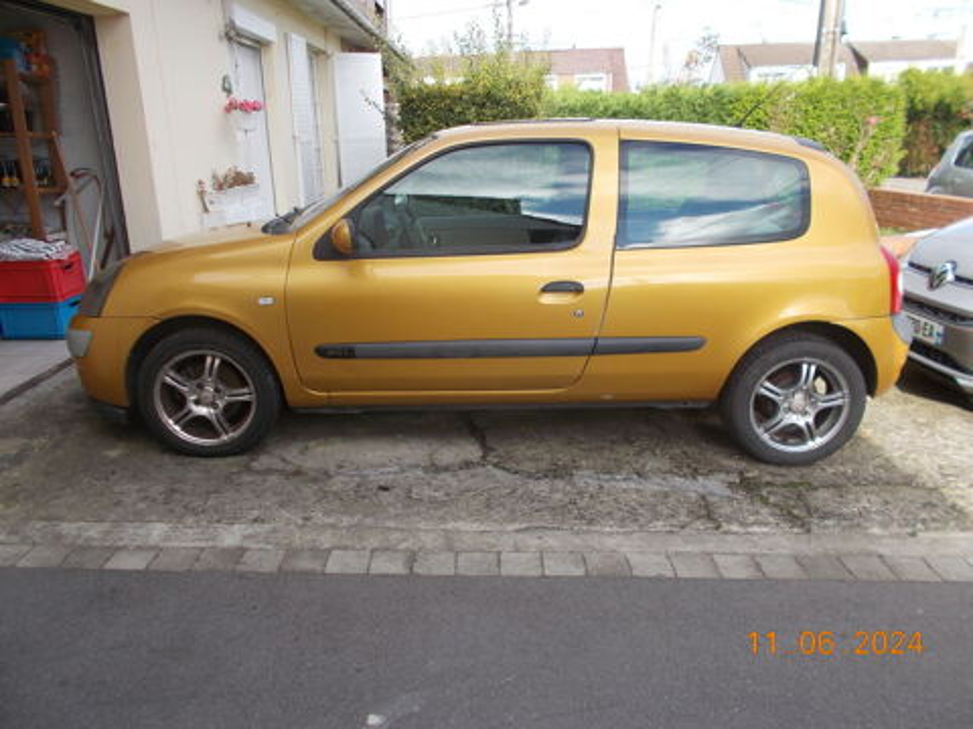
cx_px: 486
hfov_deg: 67.3
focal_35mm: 26
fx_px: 731
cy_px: 364
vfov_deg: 53.1
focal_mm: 4.6
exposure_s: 1/250
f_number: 3.2
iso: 80
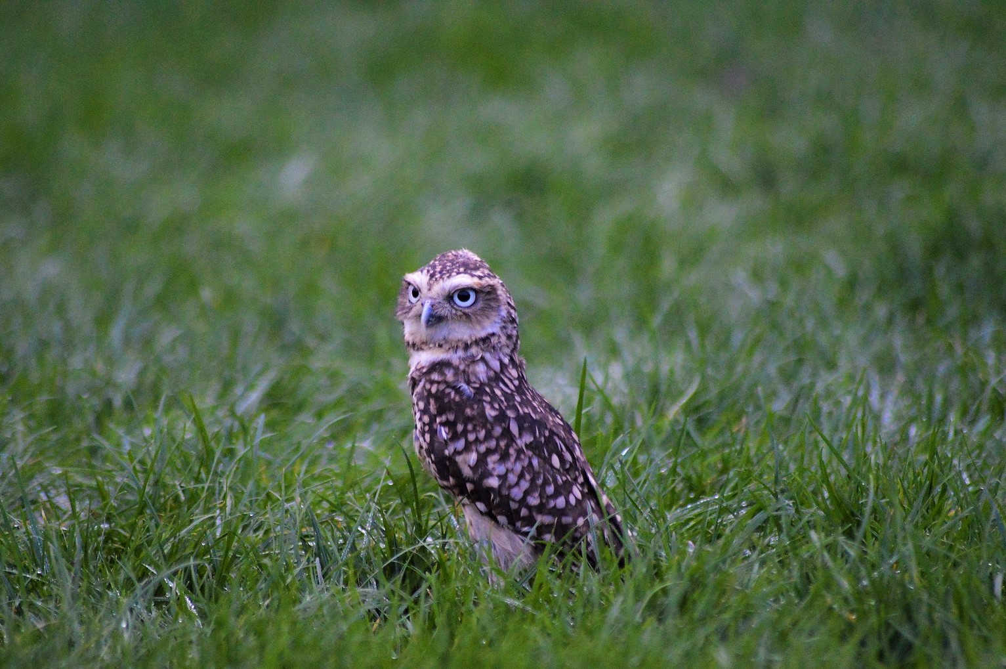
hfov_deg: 5.1
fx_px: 11306
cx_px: 503
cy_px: 334
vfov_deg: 3.4
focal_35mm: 405
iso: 3200
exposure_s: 1/2500
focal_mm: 270
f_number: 5.6
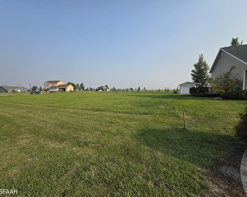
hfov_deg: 100.6
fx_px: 102
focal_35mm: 14
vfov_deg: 88.0
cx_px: 115
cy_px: 99
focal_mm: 2.2
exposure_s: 1/2259
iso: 50
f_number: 2.2
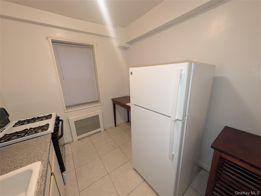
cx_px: 130
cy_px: 98
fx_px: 91
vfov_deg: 94.6
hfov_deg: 110.5
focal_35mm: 12
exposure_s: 1/40
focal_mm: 2.23
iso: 440
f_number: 1.95
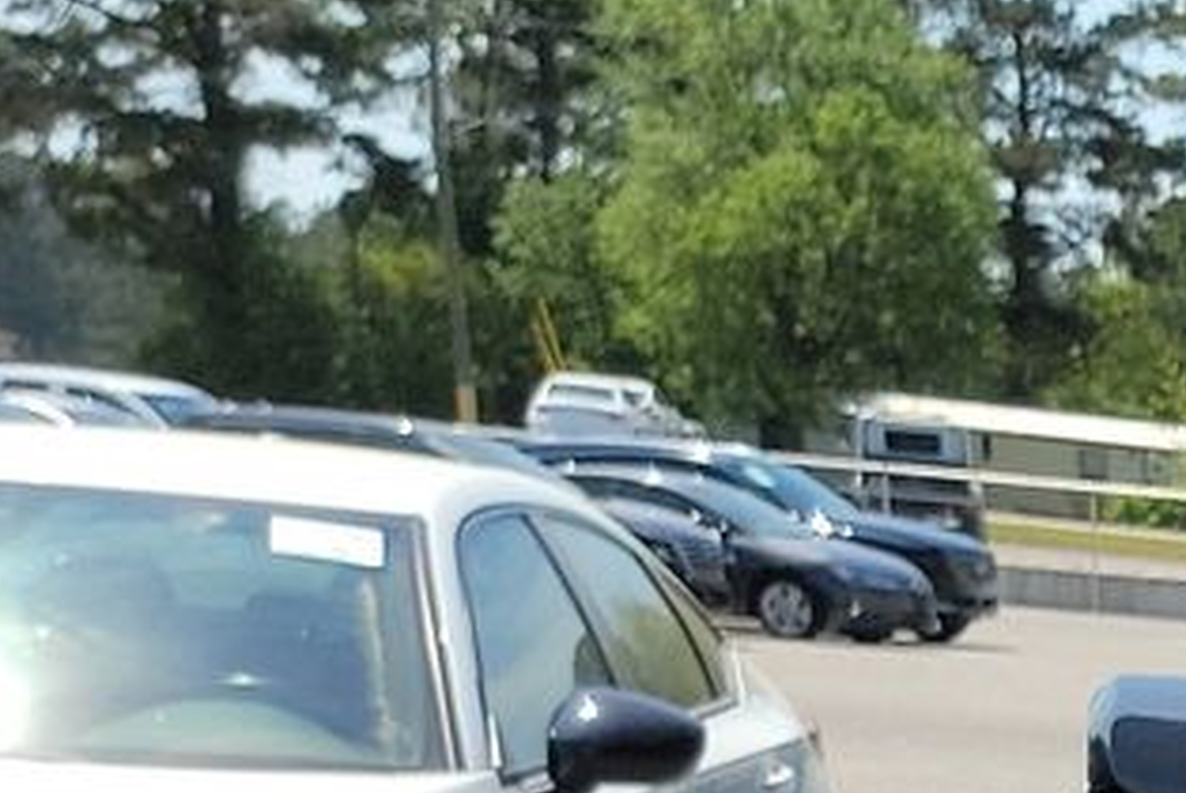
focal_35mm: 127
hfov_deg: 13.0
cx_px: 2689
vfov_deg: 9.5
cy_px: 1990
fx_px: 4188
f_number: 1.8
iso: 50
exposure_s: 1/600
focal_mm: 6.7
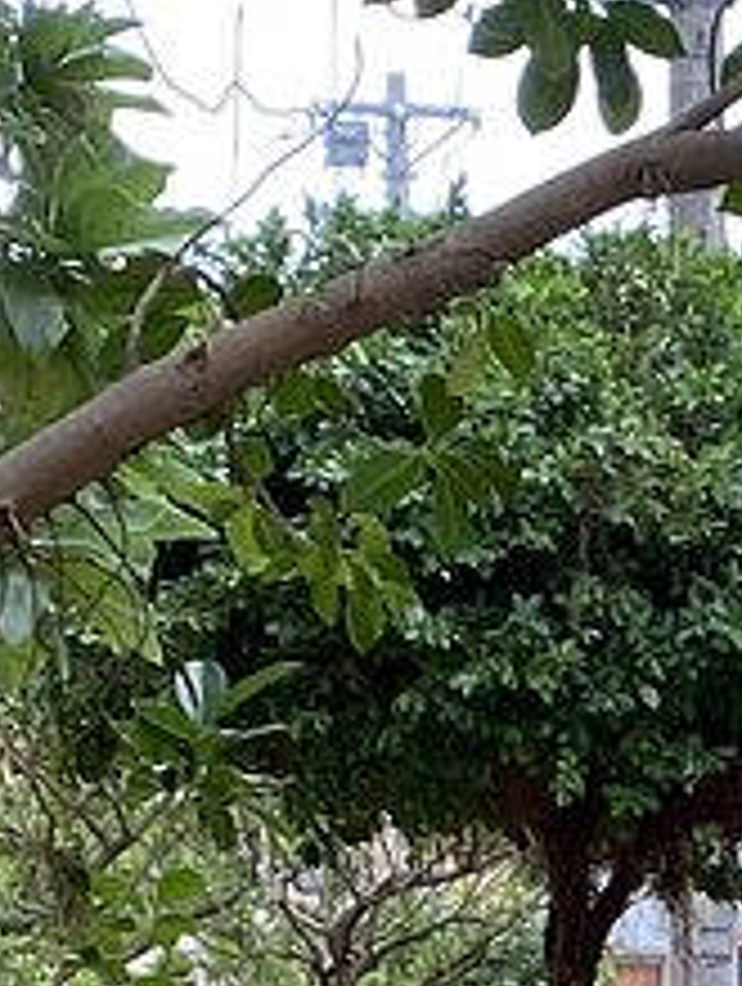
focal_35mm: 182
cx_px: 1331
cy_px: 1688
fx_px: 5186
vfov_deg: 10.3
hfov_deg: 7.9
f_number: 1.8
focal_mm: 4.25
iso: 32
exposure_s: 1/241
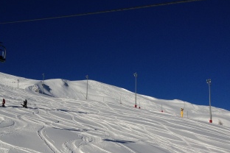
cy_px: 121
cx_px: 112
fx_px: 358
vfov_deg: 23.8
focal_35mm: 56
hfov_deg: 35.6
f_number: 2.4
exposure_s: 1/6135
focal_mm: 4.28
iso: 50
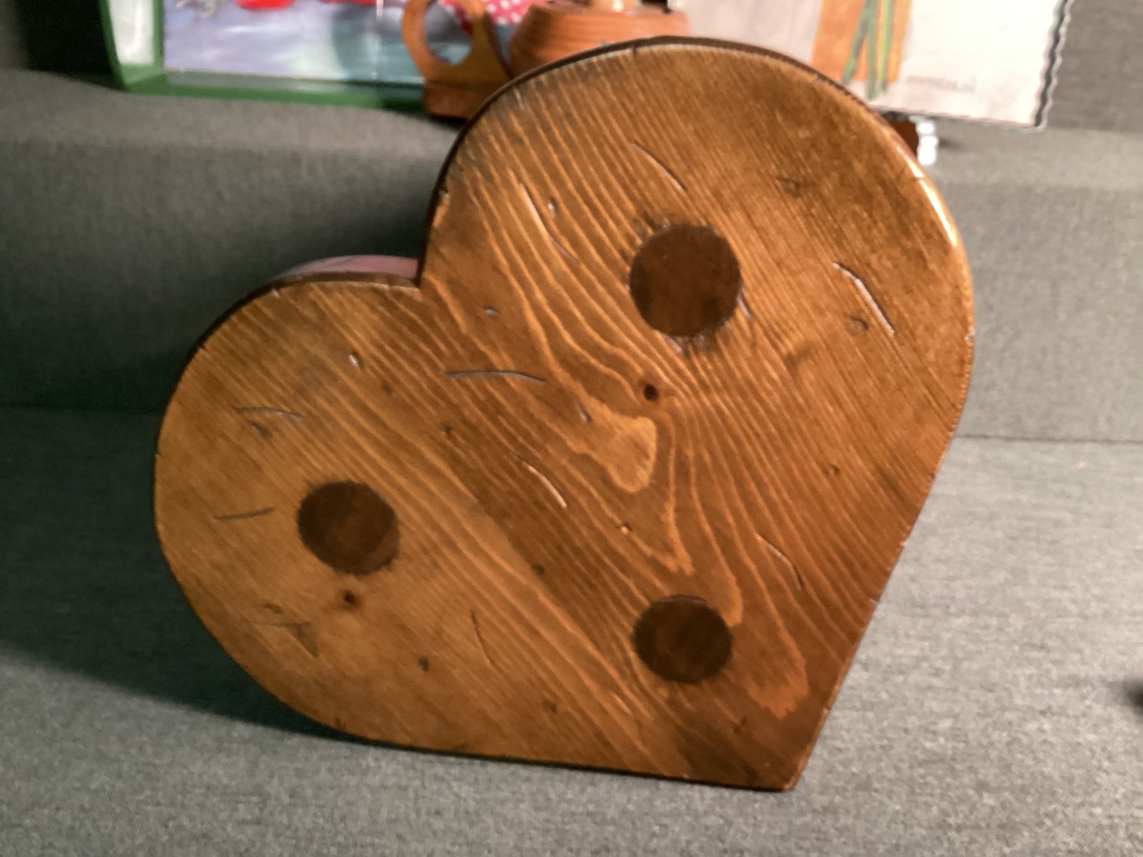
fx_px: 1024
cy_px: 428
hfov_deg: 58.3
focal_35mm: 31
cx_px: 572
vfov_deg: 45.4
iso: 500
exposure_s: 1/30
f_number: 2.4
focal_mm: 3.3
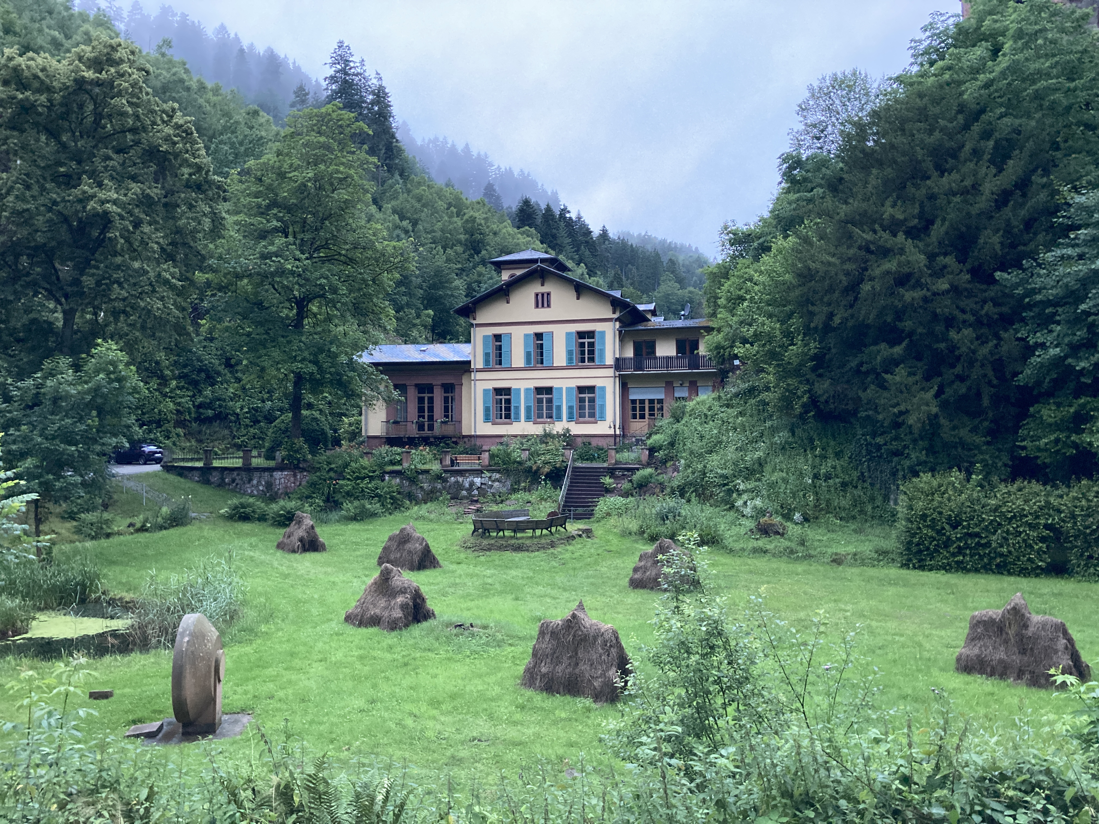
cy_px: 412
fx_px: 889
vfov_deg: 49.7
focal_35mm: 28
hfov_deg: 63.4
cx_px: 550
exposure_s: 1/30
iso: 500
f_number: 1.8
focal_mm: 3.99
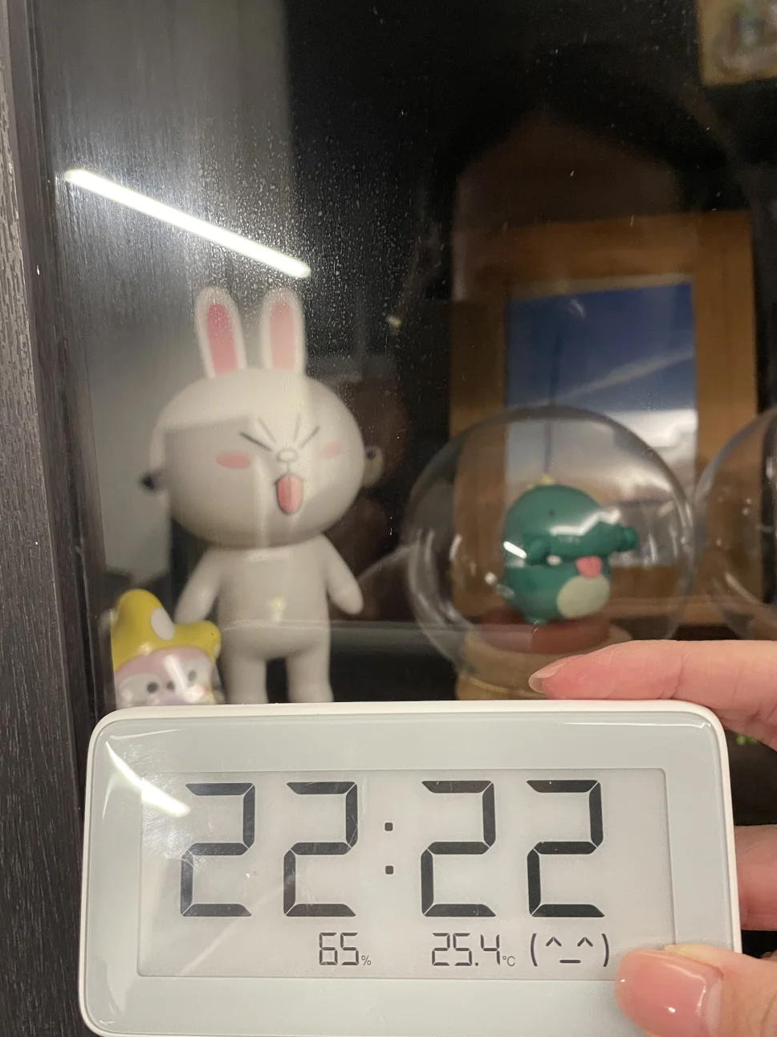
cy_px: 534
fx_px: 868
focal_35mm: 29
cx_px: 394
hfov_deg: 48.2
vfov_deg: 61.7
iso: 320
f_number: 1.6
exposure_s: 1/50
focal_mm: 4.2
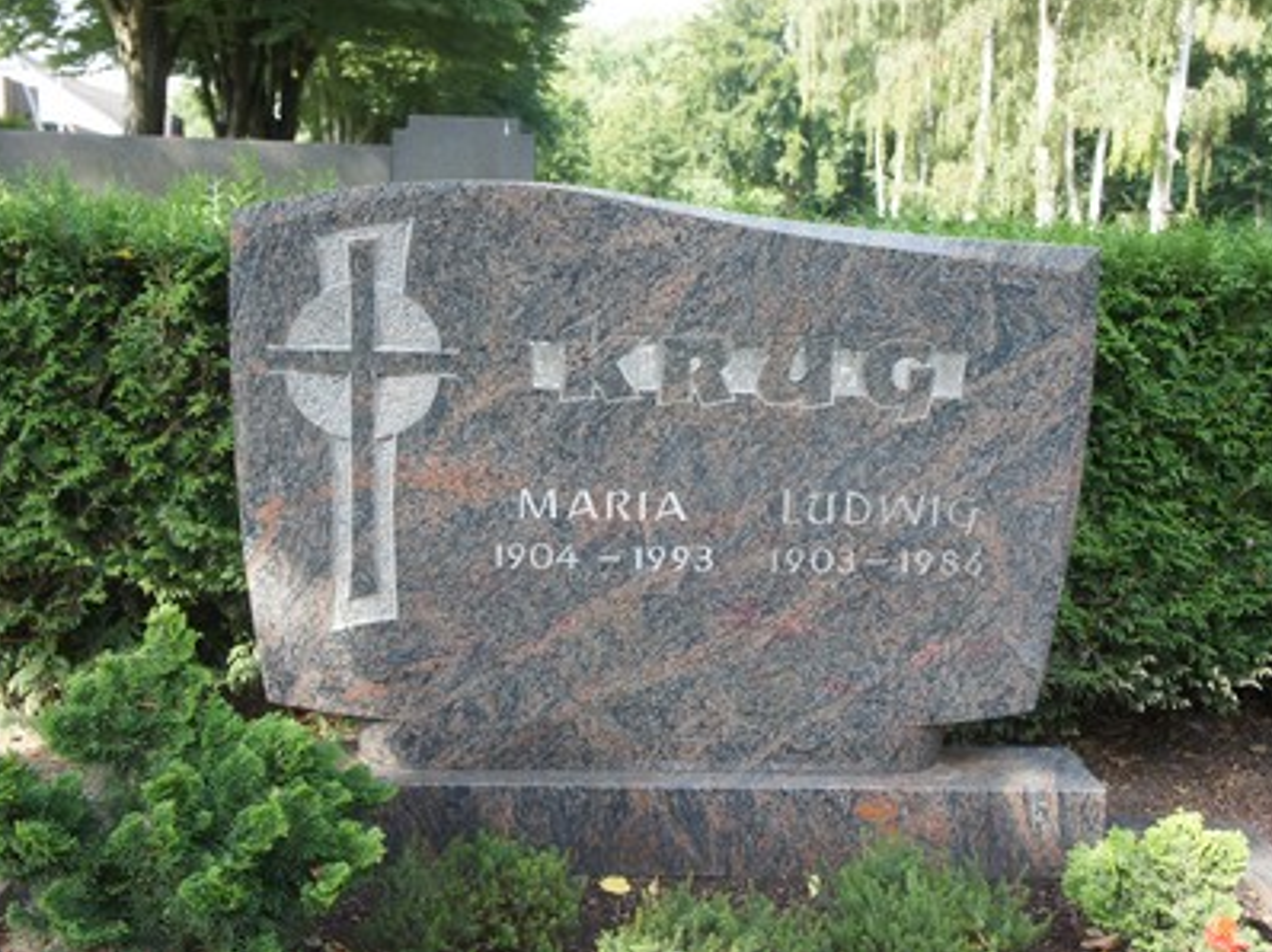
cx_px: 662
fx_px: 1469
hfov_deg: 46.8
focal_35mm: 40
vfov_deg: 35.9
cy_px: 466
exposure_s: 1/250
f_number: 5.6
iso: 640
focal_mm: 24
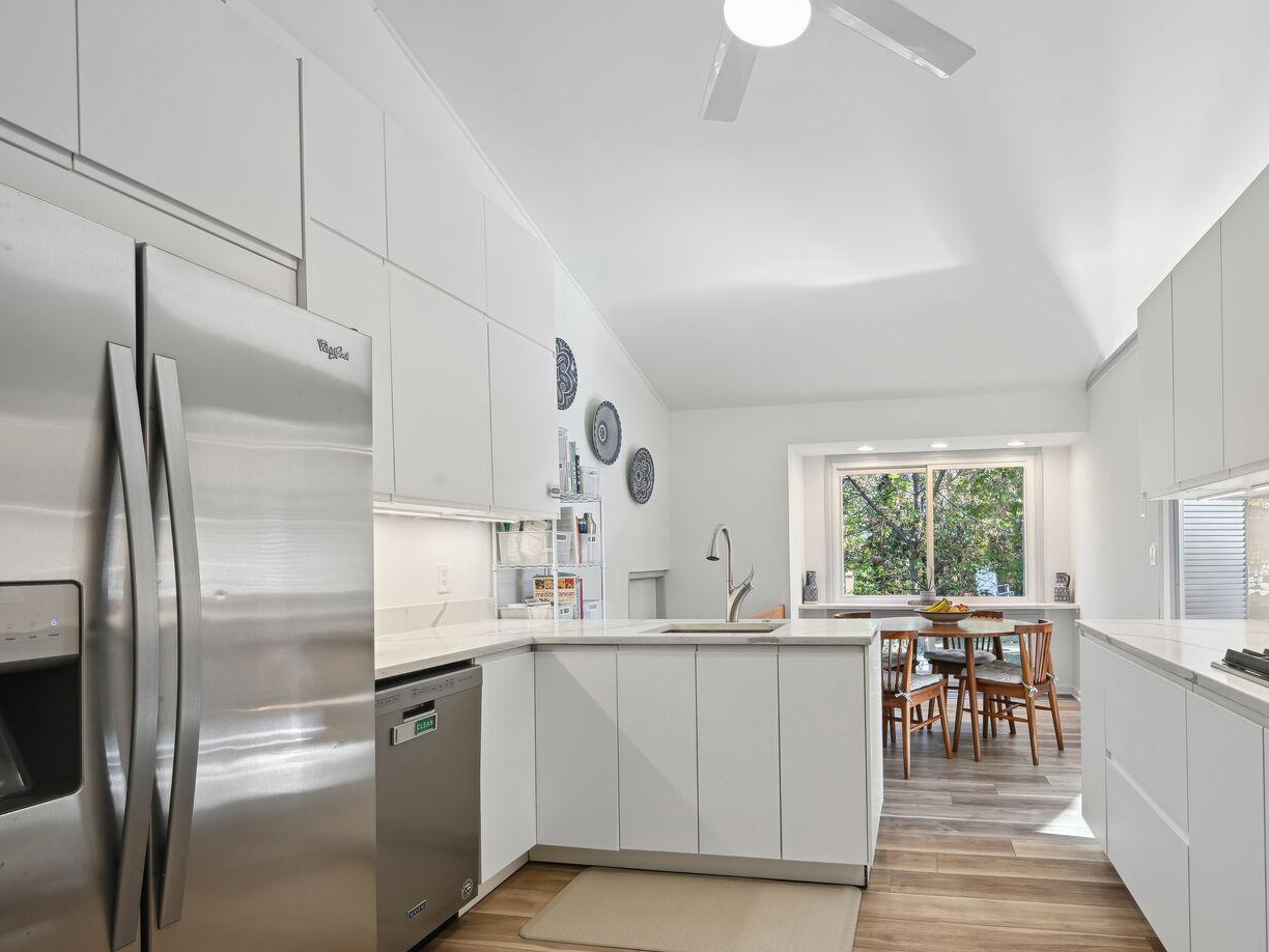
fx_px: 697
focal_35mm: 19
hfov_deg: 83.4
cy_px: 554
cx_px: 778
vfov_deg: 68.2
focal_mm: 14
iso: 200
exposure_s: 1/13
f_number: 9
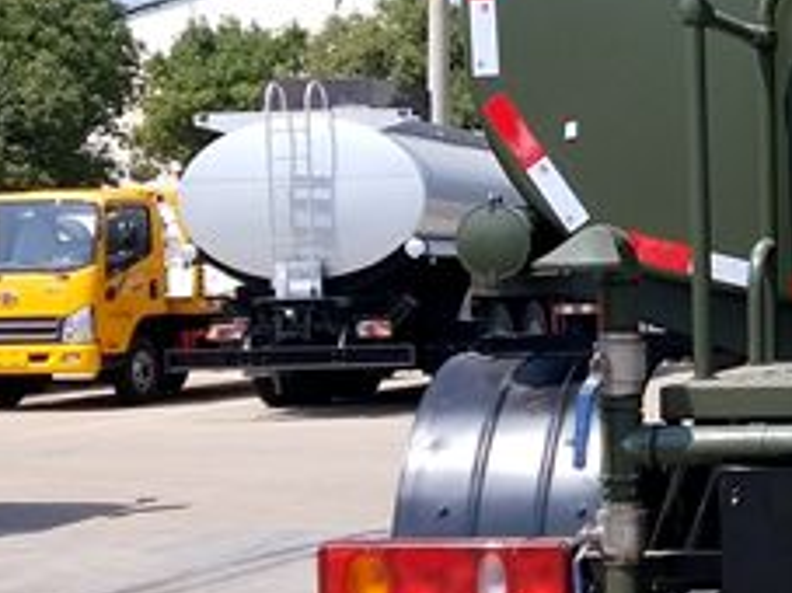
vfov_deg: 19.4
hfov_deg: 22.2
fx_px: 1738
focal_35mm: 76
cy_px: 256
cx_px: 1109
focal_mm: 3.99
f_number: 1.7
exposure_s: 1/1481
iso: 100
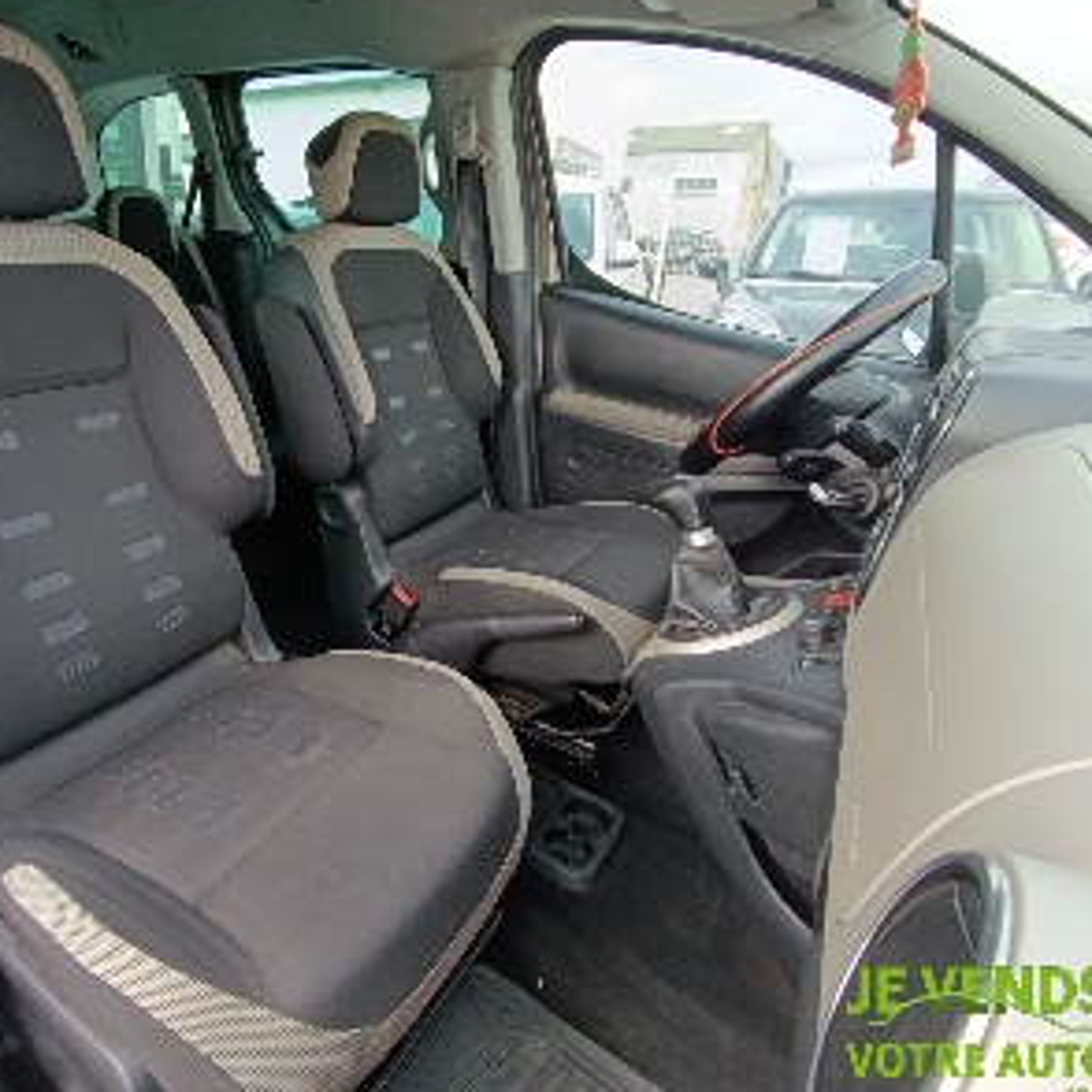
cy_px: 527
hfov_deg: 72.5
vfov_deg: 74.8
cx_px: 360
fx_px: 714
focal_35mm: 20
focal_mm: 1.65
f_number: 2.2
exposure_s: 1/100
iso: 100
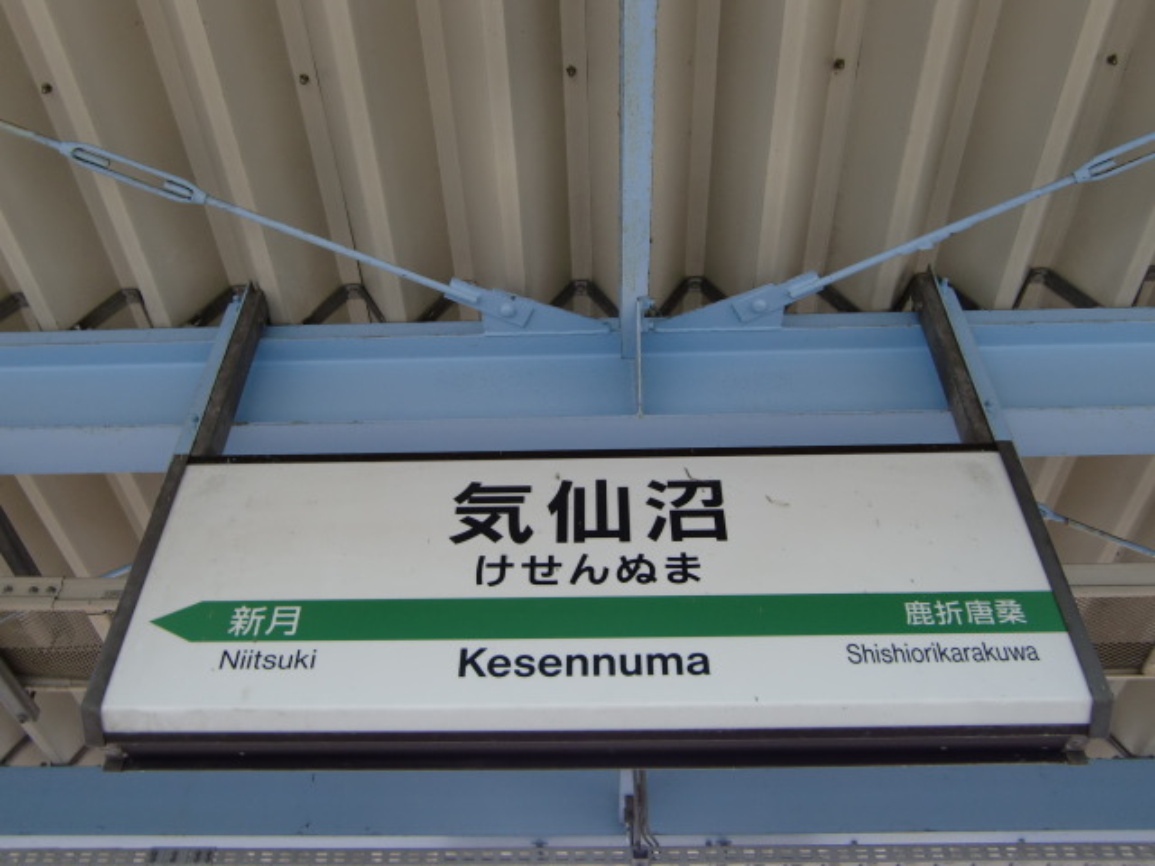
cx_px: 578
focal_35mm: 33
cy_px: 433
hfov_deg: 55.4
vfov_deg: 42.9
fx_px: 1101
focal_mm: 5.8
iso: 100
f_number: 2.7
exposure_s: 1/60
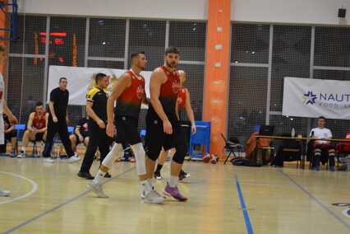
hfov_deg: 24.6
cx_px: 175
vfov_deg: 16.6
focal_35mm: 82
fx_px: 802
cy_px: 117
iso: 3200
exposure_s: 1/160
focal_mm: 55
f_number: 5.6
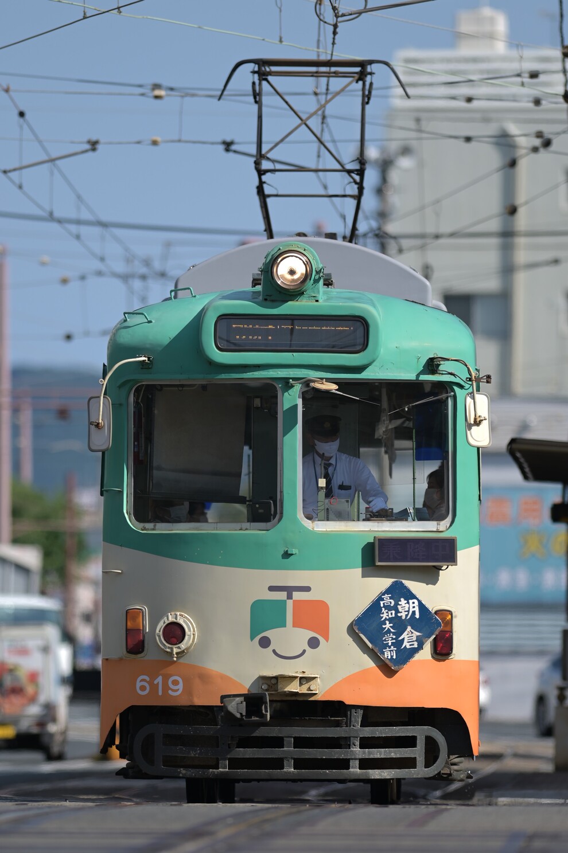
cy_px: 426
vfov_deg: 6.9
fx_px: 7109
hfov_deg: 4.6
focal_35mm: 300
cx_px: 284
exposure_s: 1/1250
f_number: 2.8
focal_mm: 300
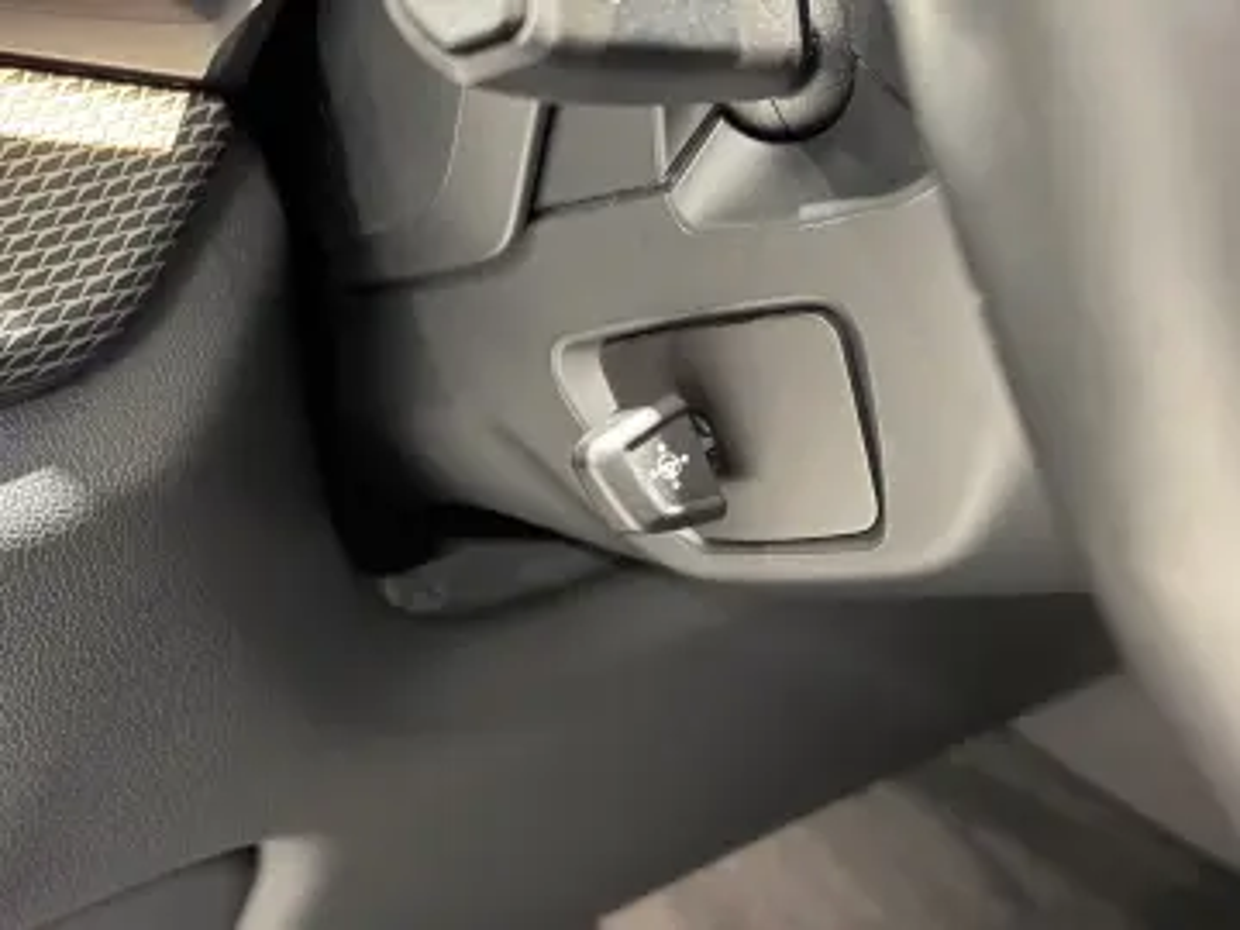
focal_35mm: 48
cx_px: 620
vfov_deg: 30.3
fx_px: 1719
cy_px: 465
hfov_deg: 39.7
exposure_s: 1/9
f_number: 1.78
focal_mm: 6.76
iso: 640
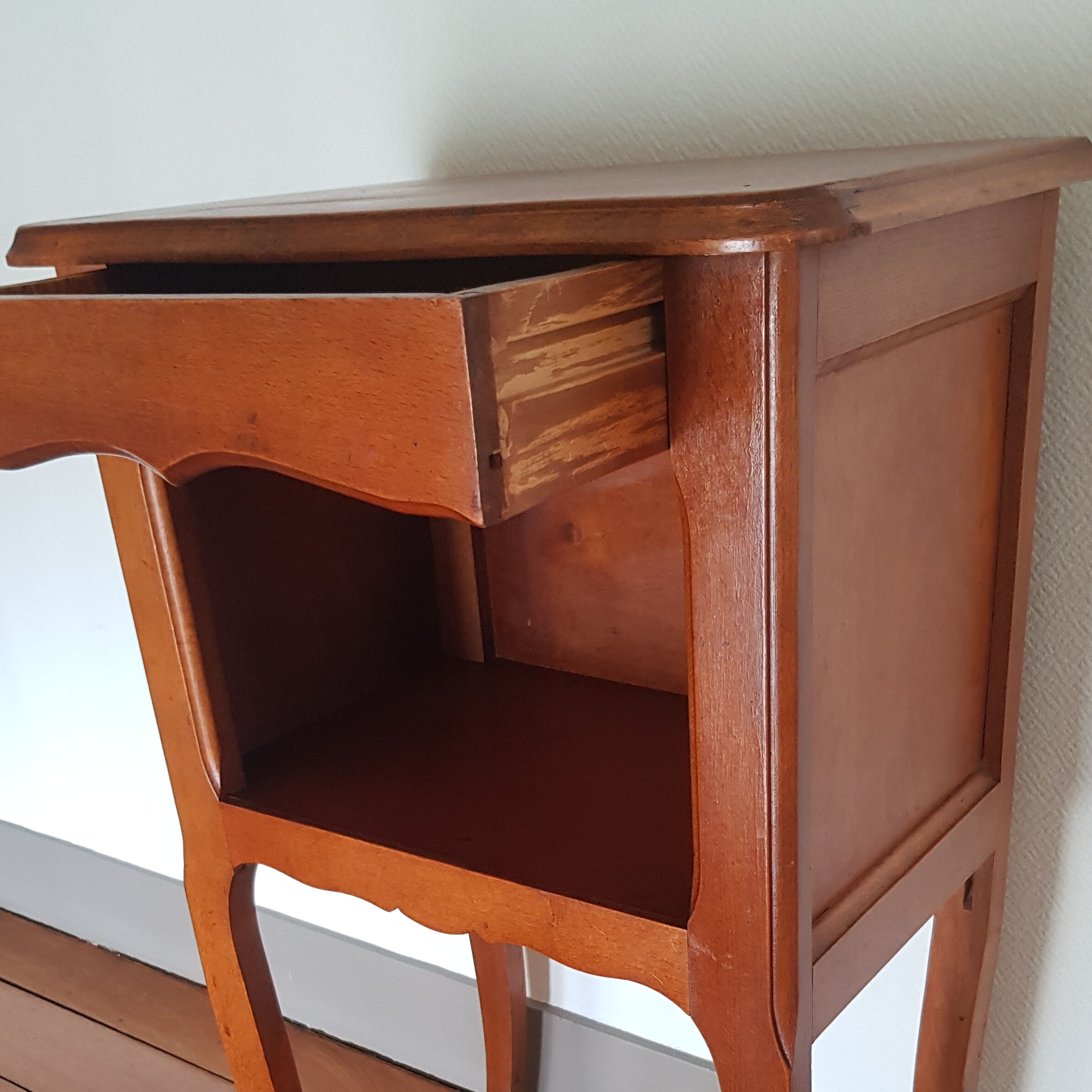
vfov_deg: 41.3
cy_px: 843
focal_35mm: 39
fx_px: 1392
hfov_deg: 42.8
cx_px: 506
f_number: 1.7
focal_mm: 4.2
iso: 200
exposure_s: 1/60
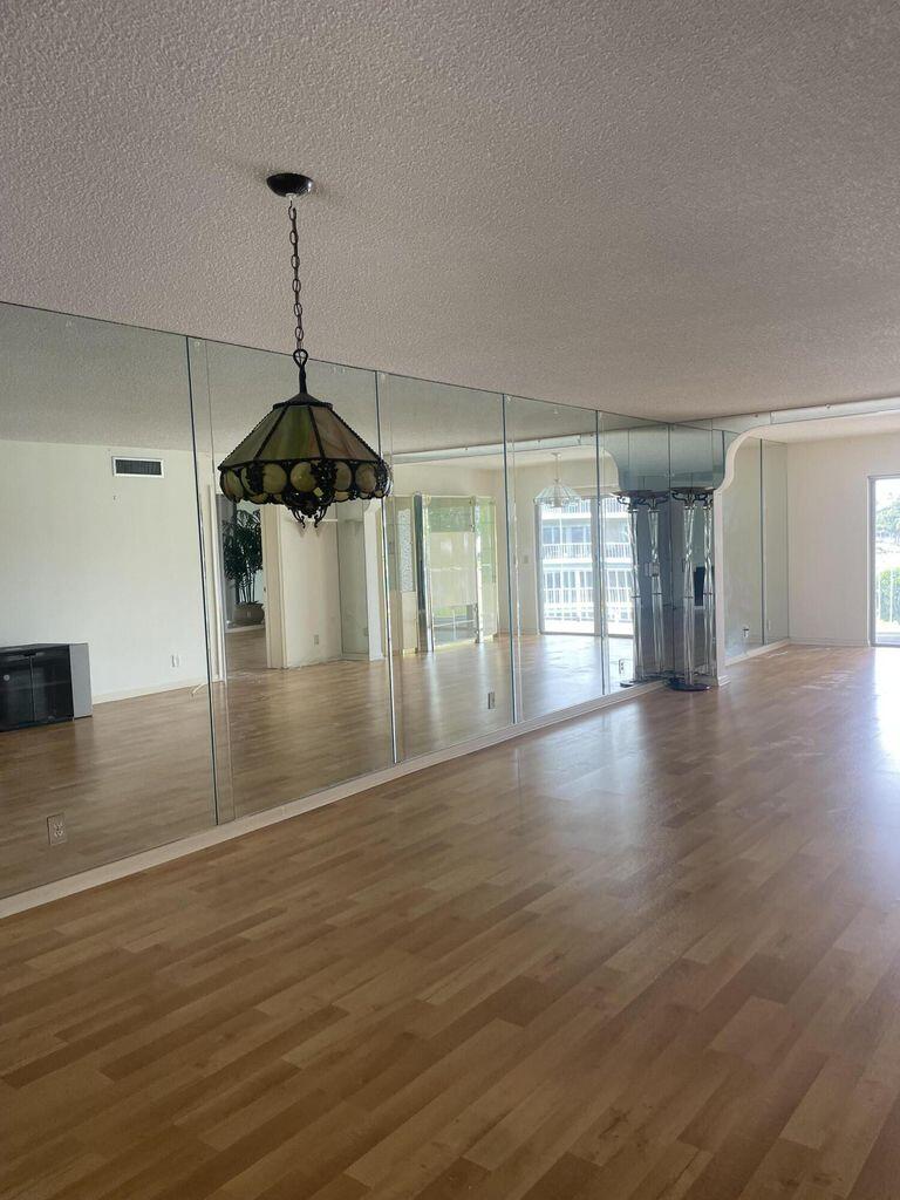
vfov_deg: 67.3
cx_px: 450
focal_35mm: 26
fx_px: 901
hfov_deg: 53.1
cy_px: 600
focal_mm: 4.2
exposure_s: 1/121
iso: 100
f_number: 1.6
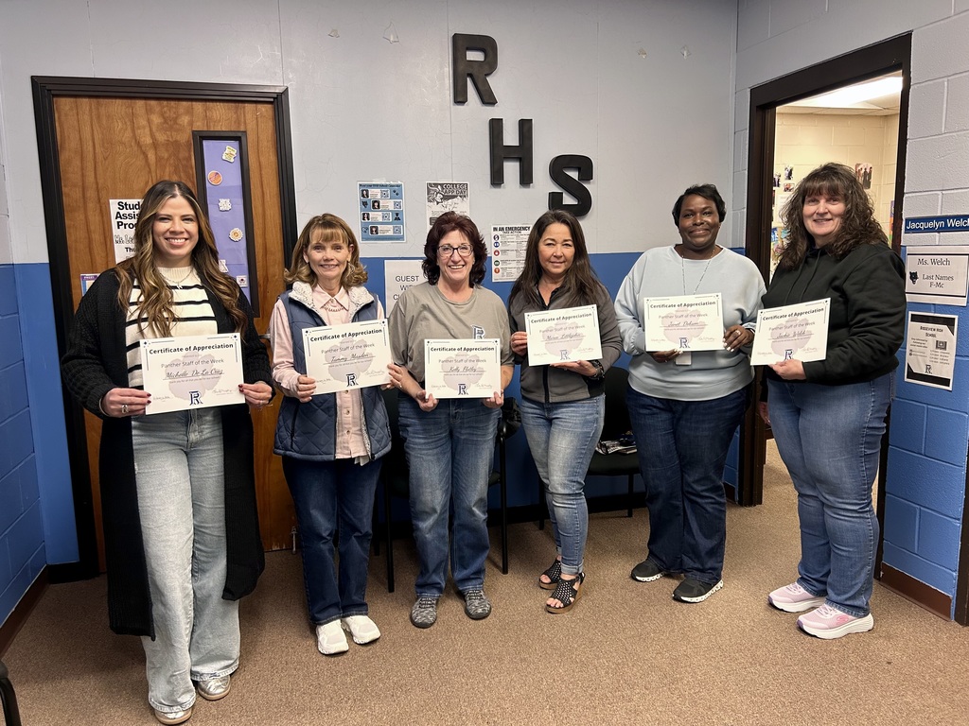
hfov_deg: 67.3
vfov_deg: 53.1
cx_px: 484
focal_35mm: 26
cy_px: 363
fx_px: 728
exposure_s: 1/60
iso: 160
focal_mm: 5.7
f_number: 1.5
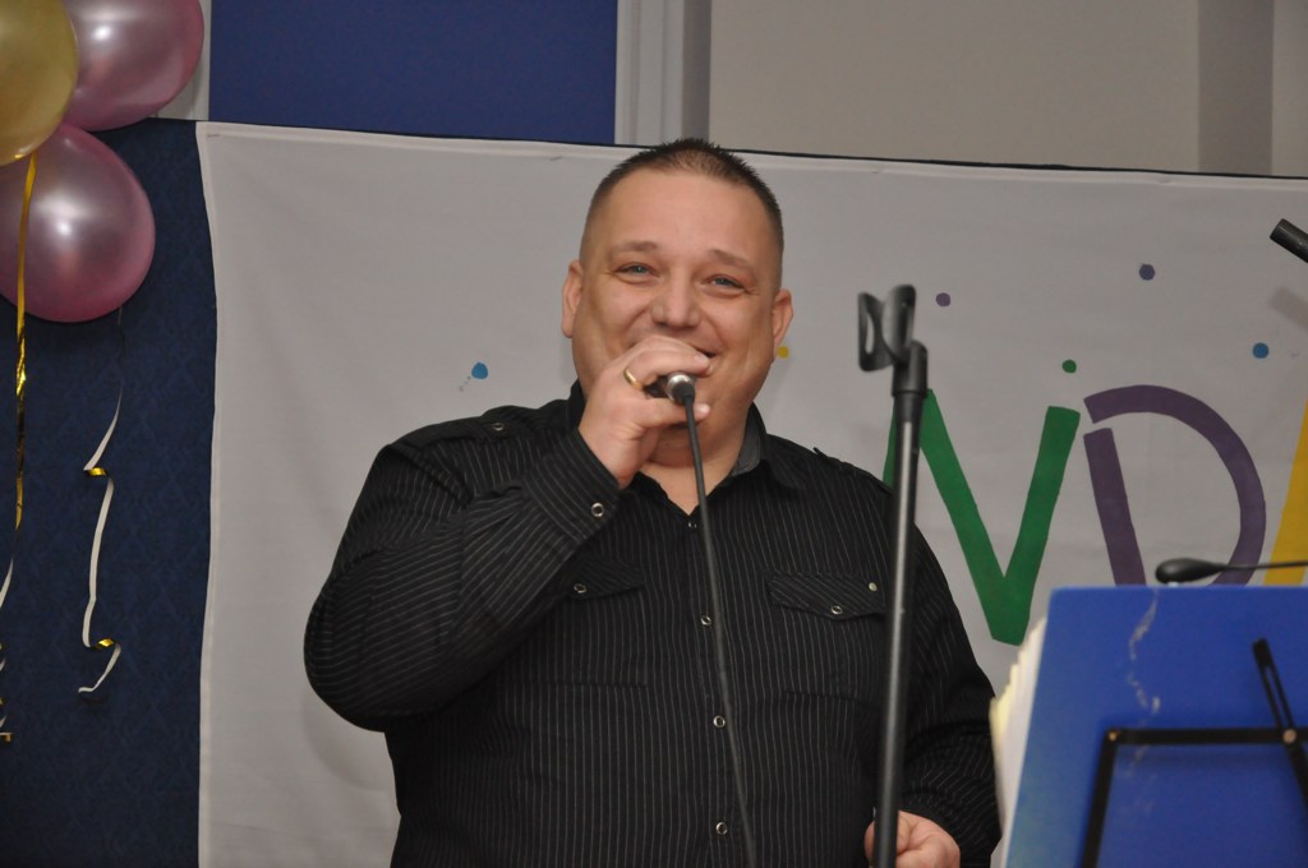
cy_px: 434
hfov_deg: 19.5
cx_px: 654
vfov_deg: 13.0
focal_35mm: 105
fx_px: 3810
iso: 2000
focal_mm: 70
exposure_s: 1/250
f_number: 5.3
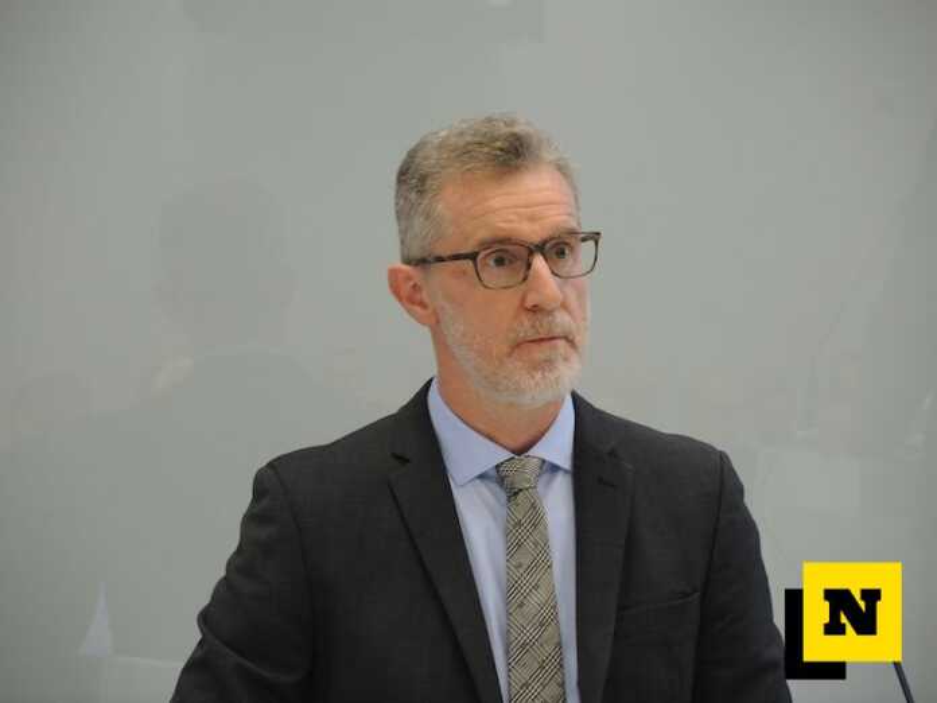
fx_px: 4737
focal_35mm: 175
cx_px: 468
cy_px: 352
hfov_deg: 11.3
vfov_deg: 8.5
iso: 400
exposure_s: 1/30
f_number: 4
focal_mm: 37.4
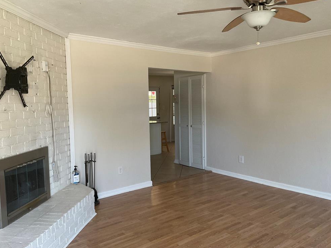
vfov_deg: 46.8
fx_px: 287
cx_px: 161
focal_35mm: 30
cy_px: 126
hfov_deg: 60.0
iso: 100
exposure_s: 1/60
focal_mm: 3
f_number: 1.8
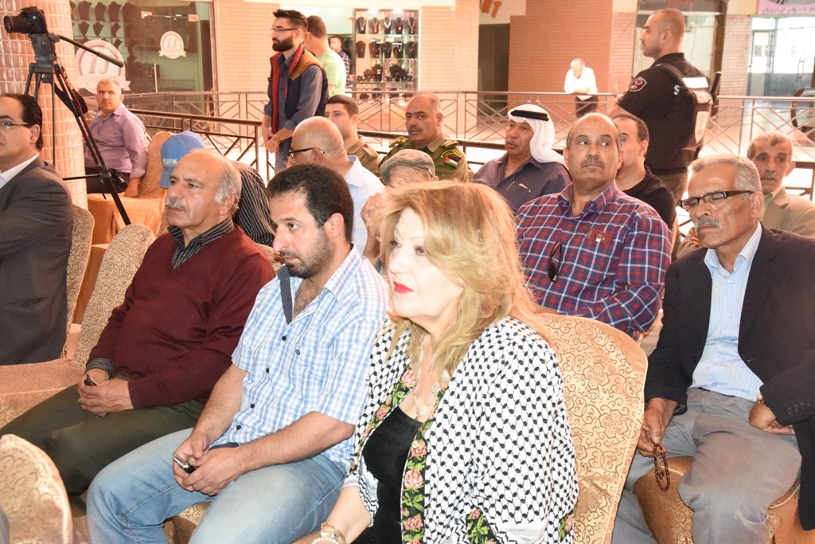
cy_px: 272
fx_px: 996
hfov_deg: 44.5
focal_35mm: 44
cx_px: 408
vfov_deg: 30.5
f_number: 10
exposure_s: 1/160
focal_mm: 44
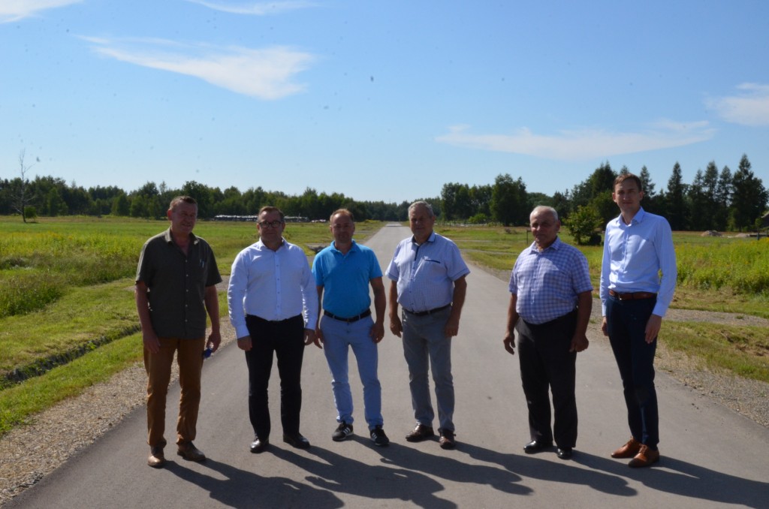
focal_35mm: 42
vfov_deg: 31.7
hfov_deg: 46.5
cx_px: 384
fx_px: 895
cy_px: 254
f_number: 25
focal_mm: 28
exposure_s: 1/250
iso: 1000
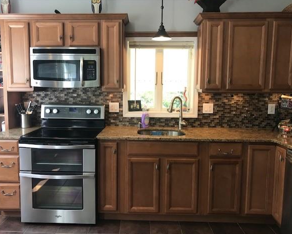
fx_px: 259
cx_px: 137
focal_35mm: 30
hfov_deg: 58.7
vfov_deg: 48.5
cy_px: 115
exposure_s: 1/40
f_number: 1.8
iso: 25
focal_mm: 3.99
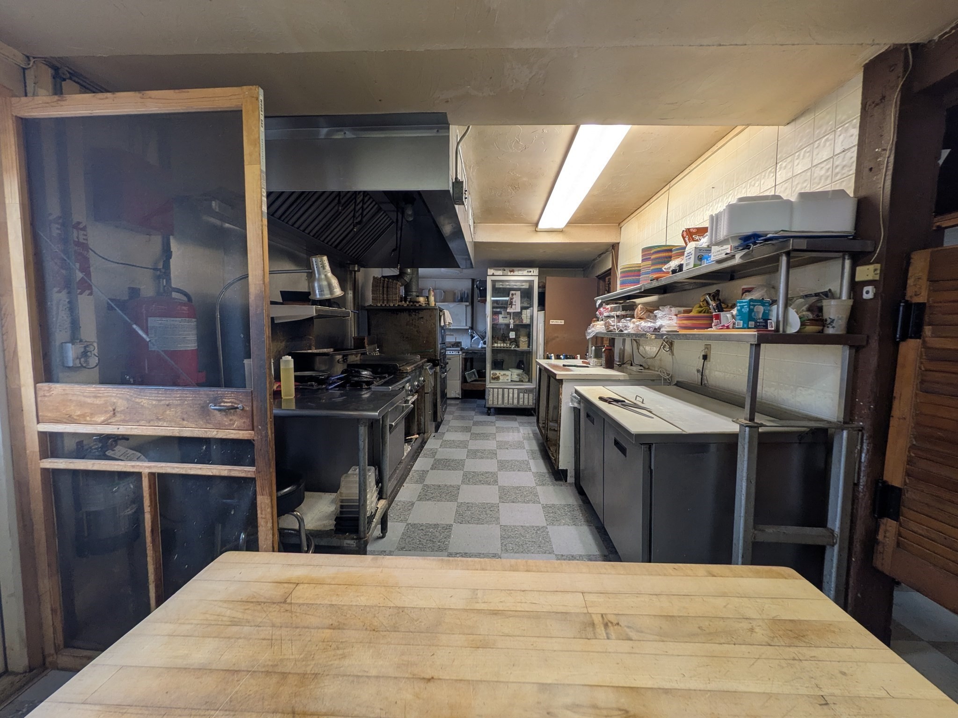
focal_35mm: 14
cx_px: 479
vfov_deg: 85.7
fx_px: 387
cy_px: 359
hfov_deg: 102.1
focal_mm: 1.83
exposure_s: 1/40
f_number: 2.2
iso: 52
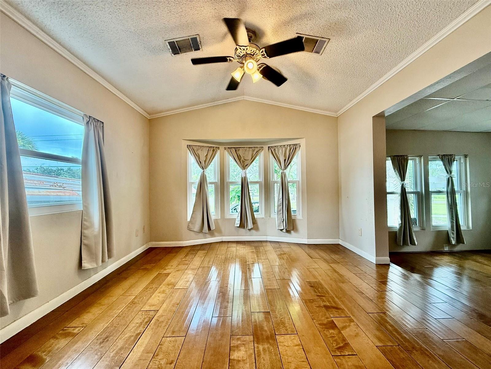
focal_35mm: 14
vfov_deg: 85.7
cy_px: 184
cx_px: 246
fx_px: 199
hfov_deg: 102.1
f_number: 2.2
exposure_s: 1/120
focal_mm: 2.22
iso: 160
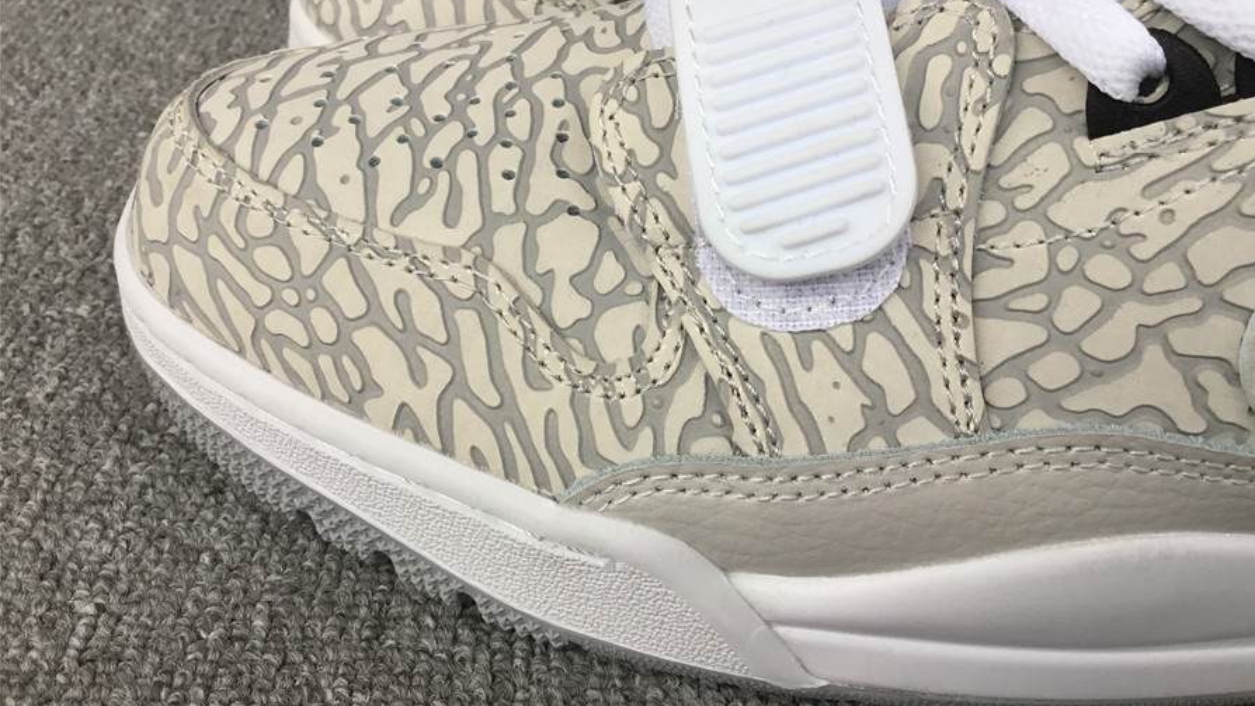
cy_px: 273
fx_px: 1132
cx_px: 630
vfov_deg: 34.5
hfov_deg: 58.0
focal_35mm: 34
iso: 32
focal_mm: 3.3
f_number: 2.4
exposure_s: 1/50
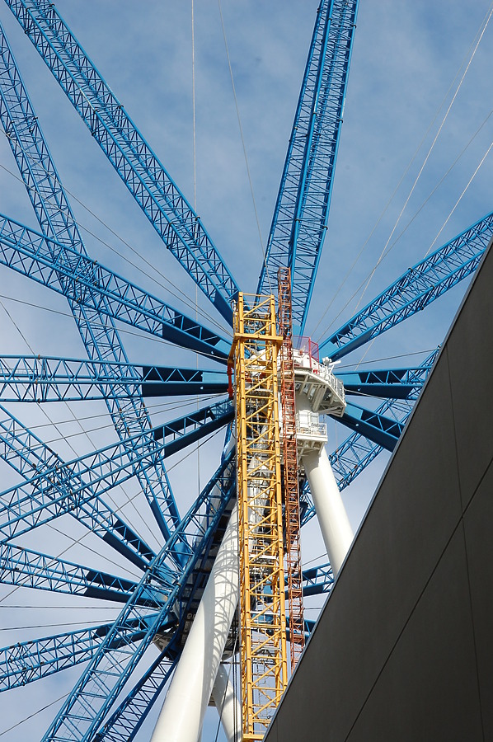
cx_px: 246
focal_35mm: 105
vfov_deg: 19.5
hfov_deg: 13.0
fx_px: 2162
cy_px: 371
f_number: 16
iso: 200
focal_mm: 70
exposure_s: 1/125
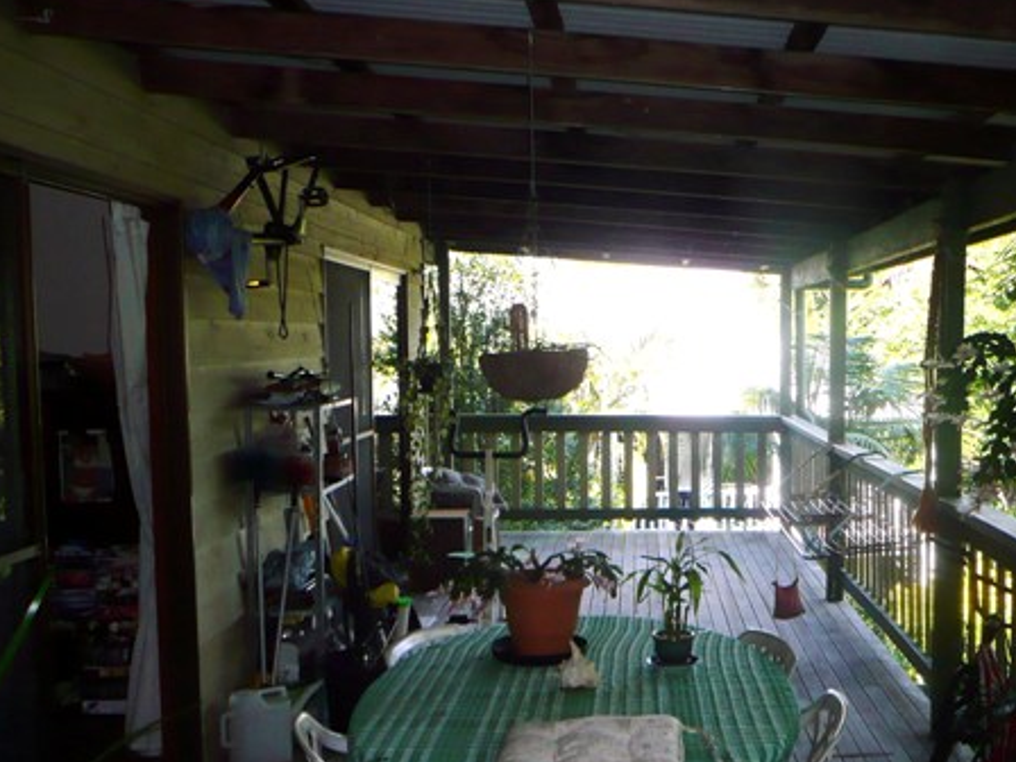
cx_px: 703
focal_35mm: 40
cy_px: 406
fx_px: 1174
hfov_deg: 45.8
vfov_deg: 35.9
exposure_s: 1/100
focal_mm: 4.6
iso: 100
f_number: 3.3
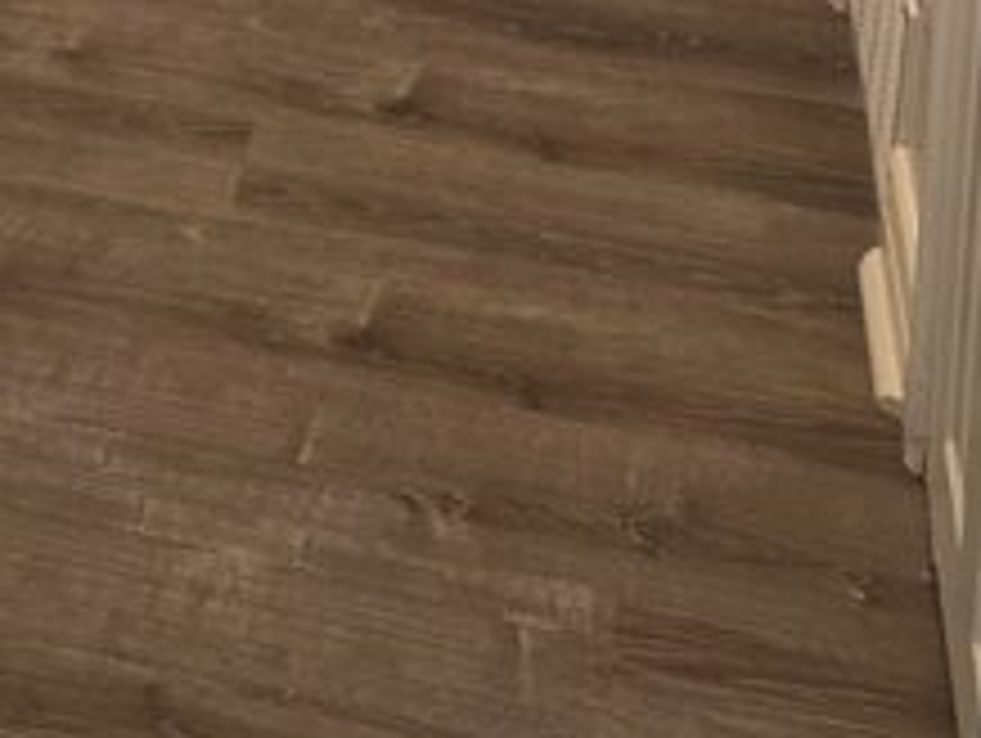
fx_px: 3064
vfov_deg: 11.7
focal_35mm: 108
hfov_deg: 16.7
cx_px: -432
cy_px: -940
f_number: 1.7
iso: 160
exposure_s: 1/120
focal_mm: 6.3
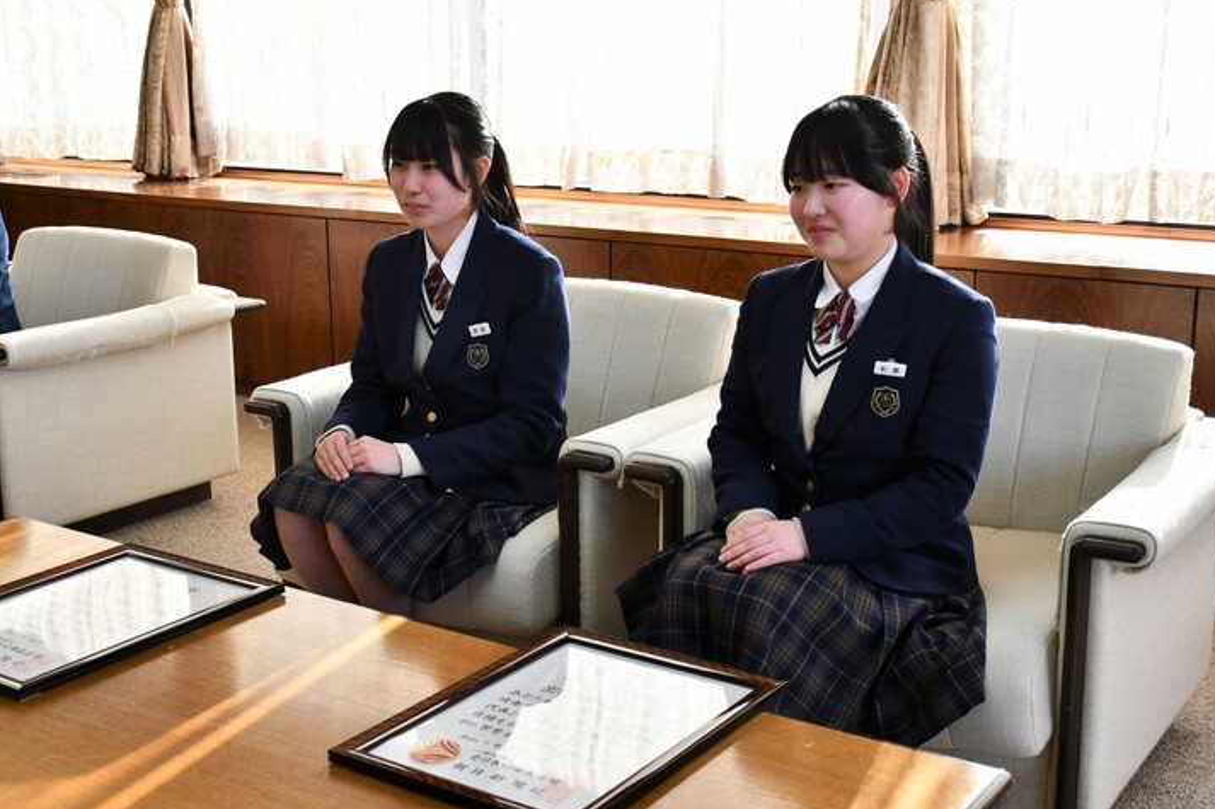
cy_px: 409
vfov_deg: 29.2
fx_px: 1552
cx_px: 619
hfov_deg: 42.8
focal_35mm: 46
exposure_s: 1/250
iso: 640
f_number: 4
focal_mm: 30
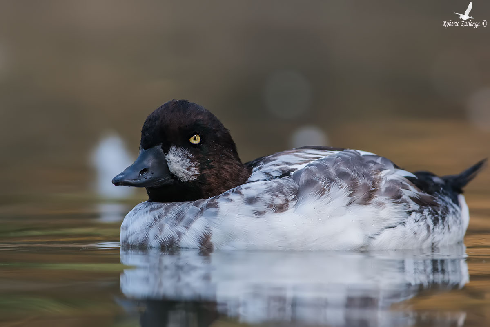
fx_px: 6125
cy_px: 164
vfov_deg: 3.1
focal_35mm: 450
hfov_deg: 4.6
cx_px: 245
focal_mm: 300
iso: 800
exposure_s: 1/1600
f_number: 5
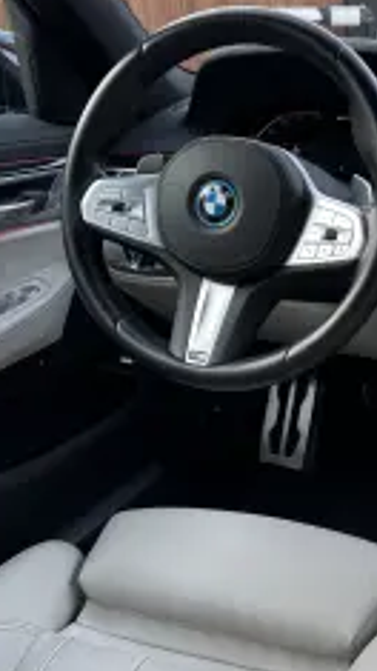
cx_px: 383
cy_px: 343
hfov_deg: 27.8
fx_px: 712
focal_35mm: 40
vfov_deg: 50.5
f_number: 1.78
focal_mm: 6.76
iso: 200
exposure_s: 1/121
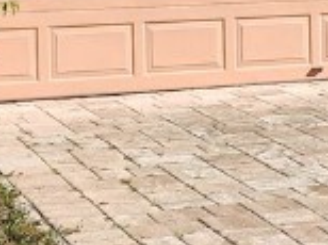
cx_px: 479
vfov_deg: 8.1
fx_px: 1703
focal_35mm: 180
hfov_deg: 10.6
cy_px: -87
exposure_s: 1/2131
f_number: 1.65
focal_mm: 4.75
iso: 100
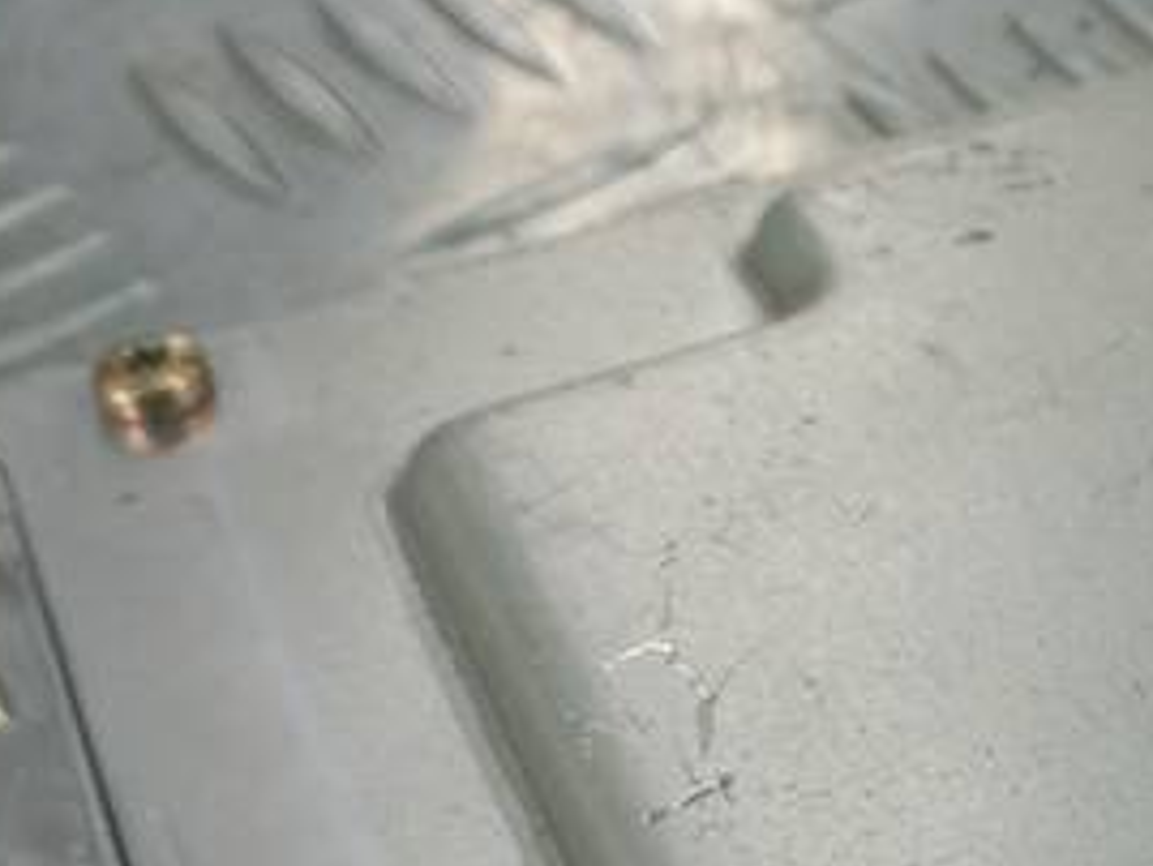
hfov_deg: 19.0
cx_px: 1517
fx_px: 3166
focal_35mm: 95
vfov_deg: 15.4
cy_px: 733
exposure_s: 1/50
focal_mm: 4.6
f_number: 1.8
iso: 50
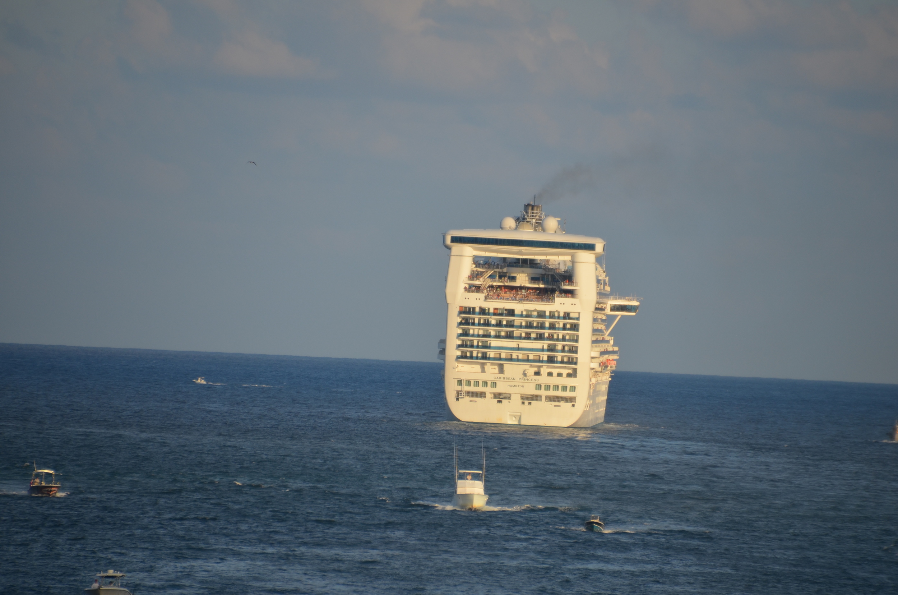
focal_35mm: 405
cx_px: 449
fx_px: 10082
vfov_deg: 3.4
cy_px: 298
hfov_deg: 5.1
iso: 200
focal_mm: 270
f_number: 7.1
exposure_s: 1/800
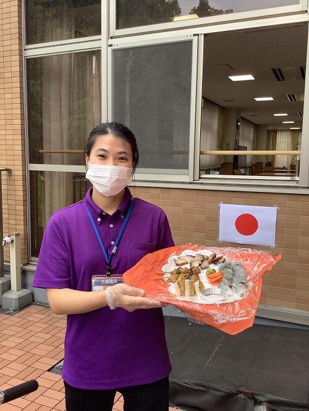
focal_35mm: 31
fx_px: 369
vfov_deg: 58.3
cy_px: 206
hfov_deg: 45.5
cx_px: 154
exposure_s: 1/208
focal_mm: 3.3
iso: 25
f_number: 2.4
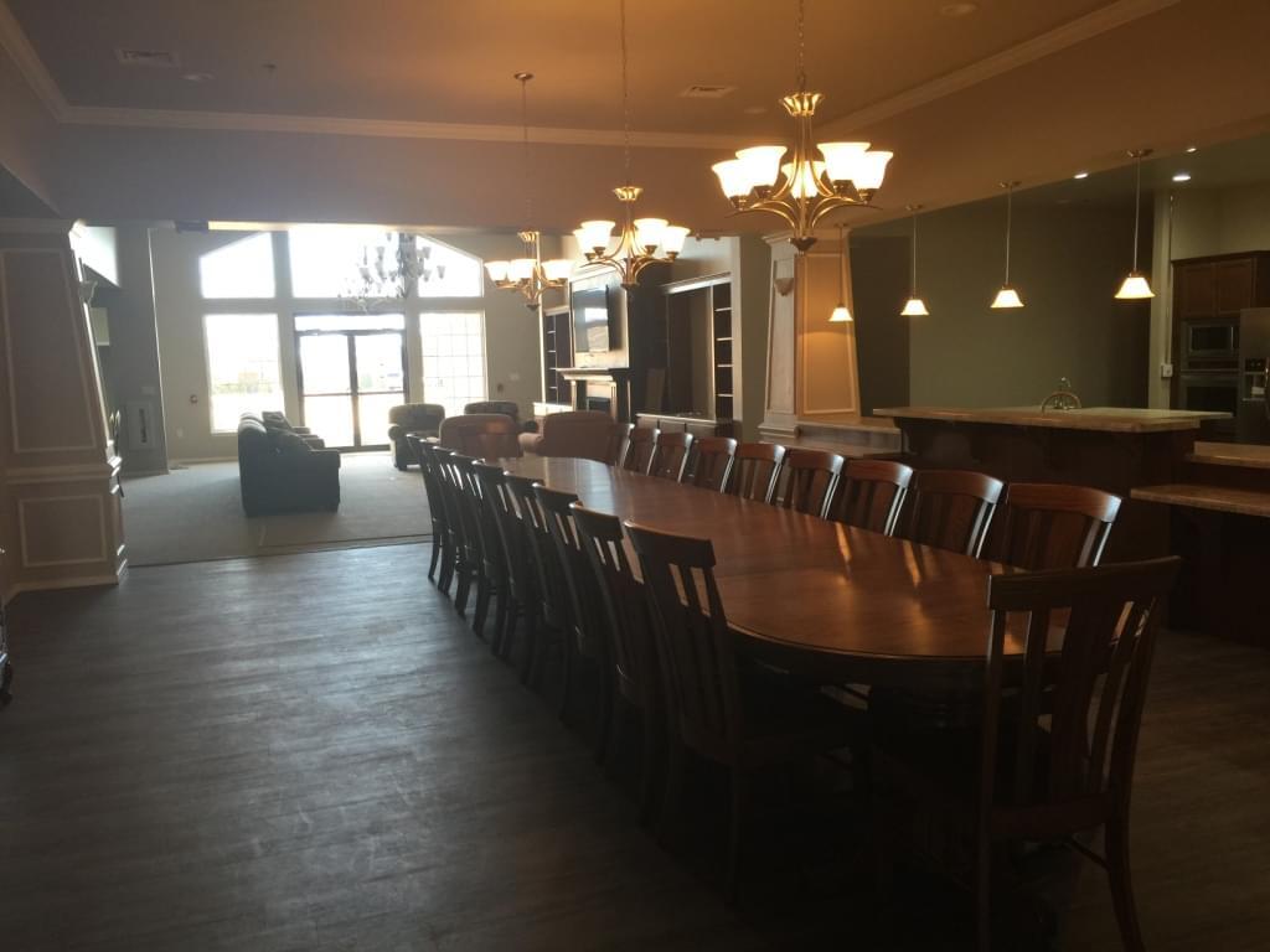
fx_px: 1064
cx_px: 635
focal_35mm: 29
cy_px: 476
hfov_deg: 61.7
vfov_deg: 48.2
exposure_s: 1/30
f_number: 2.2
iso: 32
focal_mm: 4.15
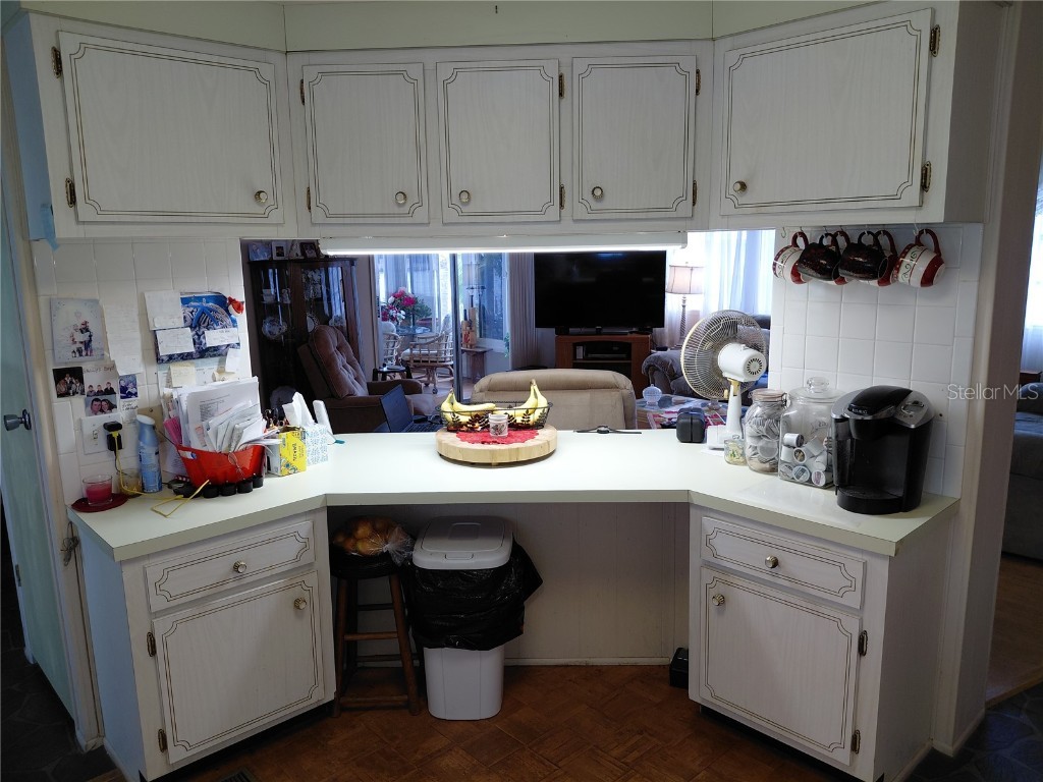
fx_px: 753
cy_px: 391
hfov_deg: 69.4
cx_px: 522
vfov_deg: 54.9
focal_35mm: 25
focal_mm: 4.69
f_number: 1.8
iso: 125
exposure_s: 1/120
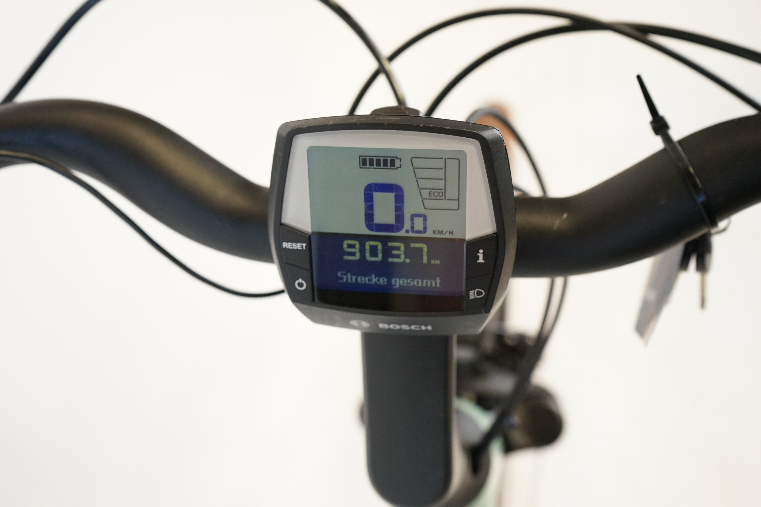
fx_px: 845
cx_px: 383
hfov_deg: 48.5
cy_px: 248
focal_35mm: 40
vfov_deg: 33.4
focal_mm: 39
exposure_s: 1/200
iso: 2500
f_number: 5.6
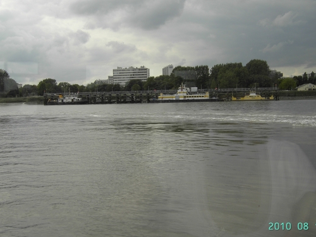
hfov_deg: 44.8
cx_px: 166
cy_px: 109
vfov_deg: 34.3
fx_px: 383
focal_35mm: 42
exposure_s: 1/200
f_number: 5.6
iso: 50
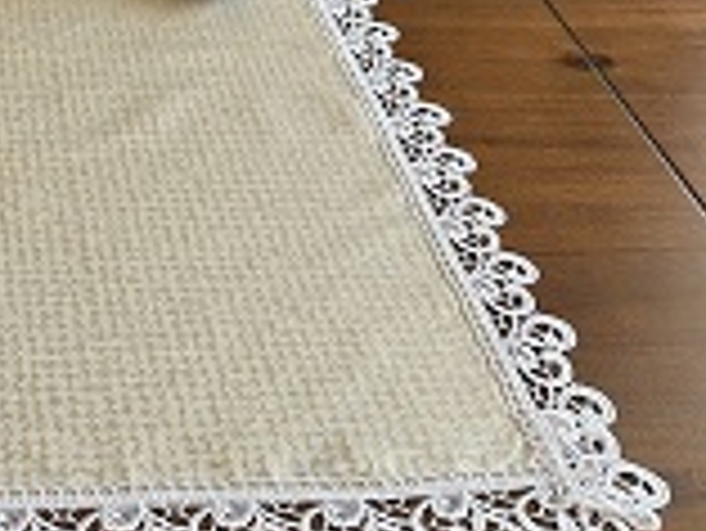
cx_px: 92
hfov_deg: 30.9
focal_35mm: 60
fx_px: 1225
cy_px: 169
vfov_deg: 24.3
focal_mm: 5.1
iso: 125
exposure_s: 1/83
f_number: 1.6
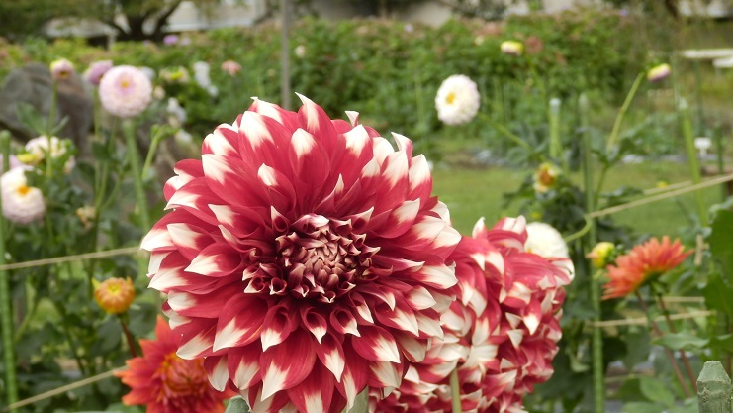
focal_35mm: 97
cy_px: 254
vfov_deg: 12.5
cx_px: 367
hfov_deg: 22.0
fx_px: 1886
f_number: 4.8
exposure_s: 1/125
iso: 100
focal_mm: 15.8
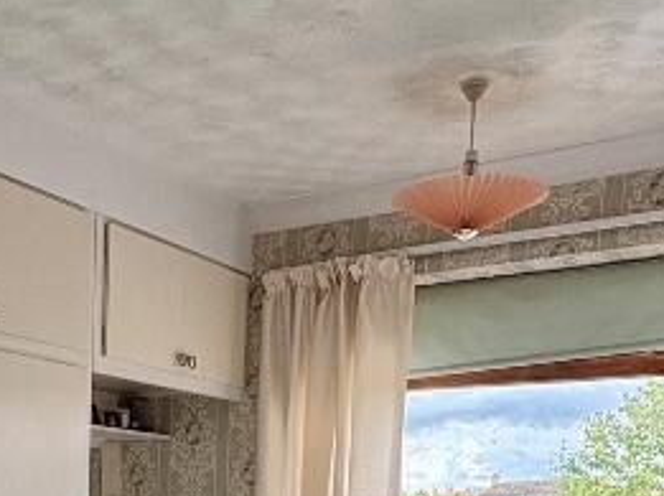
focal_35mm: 55
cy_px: 651
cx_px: 66
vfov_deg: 23.3
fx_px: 1054
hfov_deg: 33.2
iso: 100
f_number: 2.2
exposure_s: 1/108
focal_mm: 2.22
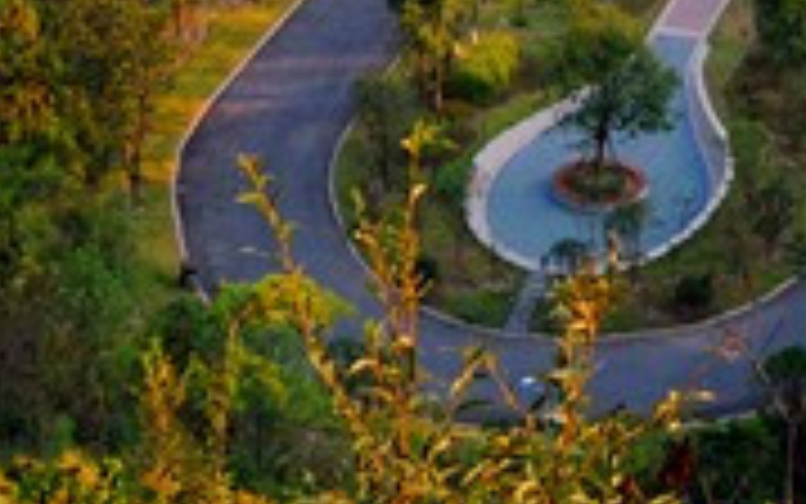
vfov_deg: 8.3
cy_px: -547
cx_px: 905
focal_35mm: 150
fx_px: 3296
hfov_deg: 13.6
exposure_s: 1/40
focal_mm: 22
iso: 200
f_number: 13
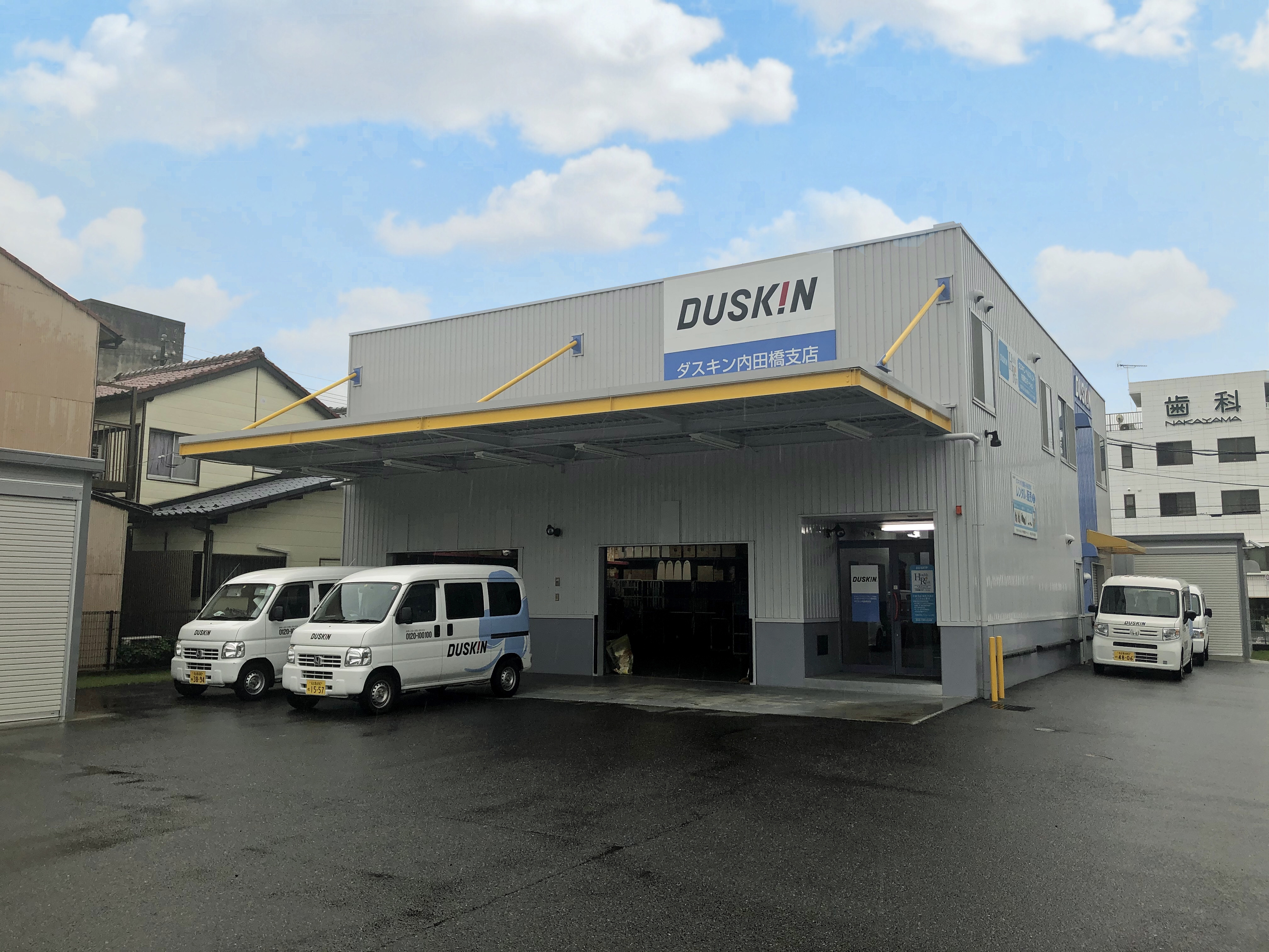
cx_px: 634
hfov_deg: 63.4
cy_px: 476
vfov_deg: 49.7
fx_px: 1026
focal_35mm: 28
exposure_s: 1/191
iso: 20
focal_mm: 3.99
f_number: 1.8
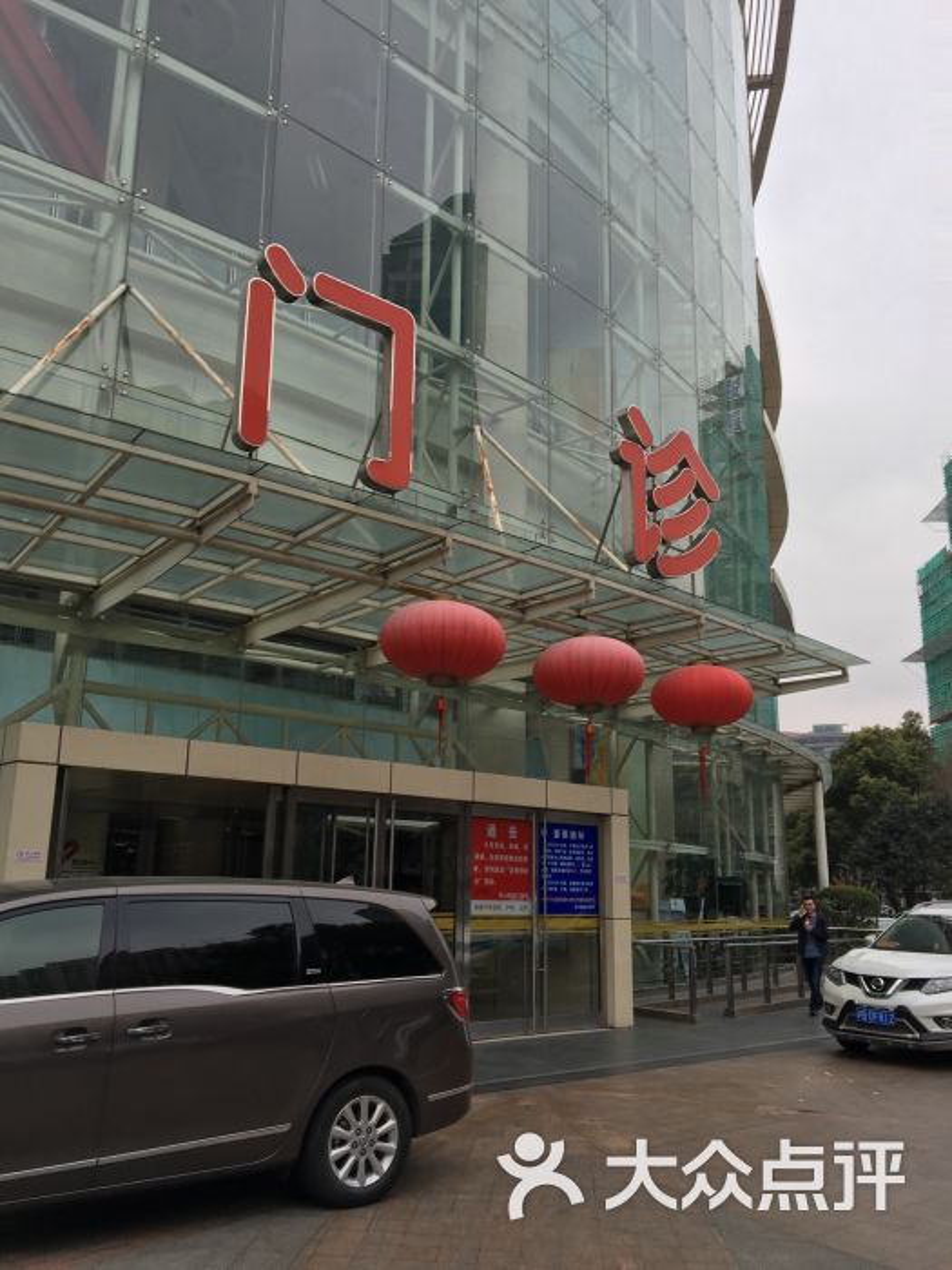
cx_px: 476
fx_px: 1063
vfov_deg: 61.7
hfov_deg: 48.2
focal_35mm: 29
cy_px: 635
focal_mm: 4.15
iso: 25
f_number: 2.2
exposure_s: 1/327
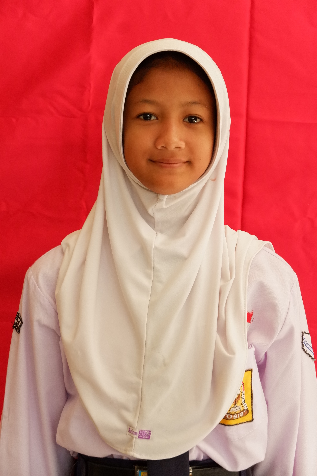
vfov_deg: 27.0
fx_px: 991
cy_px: 238
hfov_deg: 18.2
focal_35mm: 75
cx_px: 158
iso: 3200
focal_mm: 50
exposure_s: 1/80
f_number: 5.6
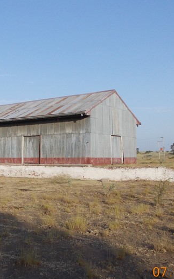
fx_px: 334
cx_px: 41
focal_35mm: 44
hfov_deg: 28.7
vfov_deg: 45.2
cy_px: 154
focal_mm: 4
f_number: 5.4
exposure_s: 1/250
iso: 80
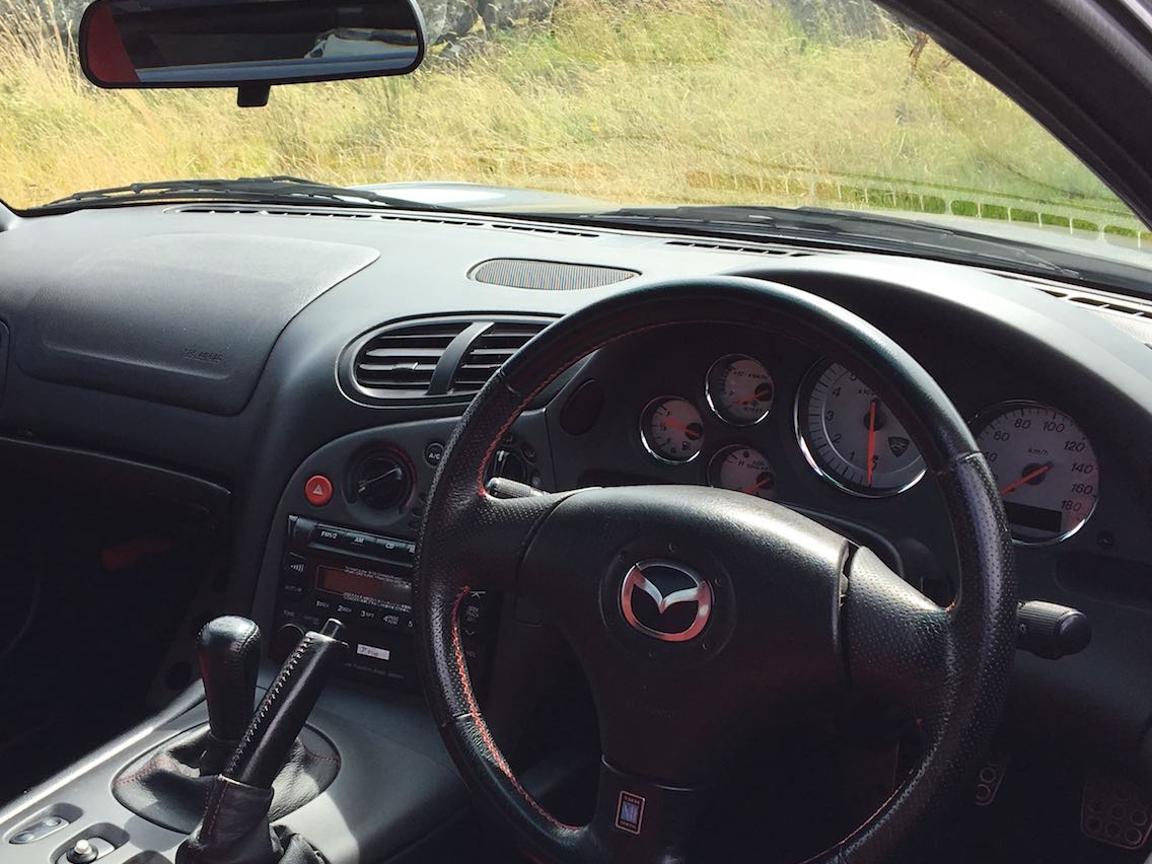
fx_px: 1631
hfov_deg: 38.7
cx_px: 438
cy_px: 538
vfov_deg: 29.6
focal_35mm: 49
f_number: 2.2
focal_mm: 4.15
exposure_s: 1/348
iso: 25
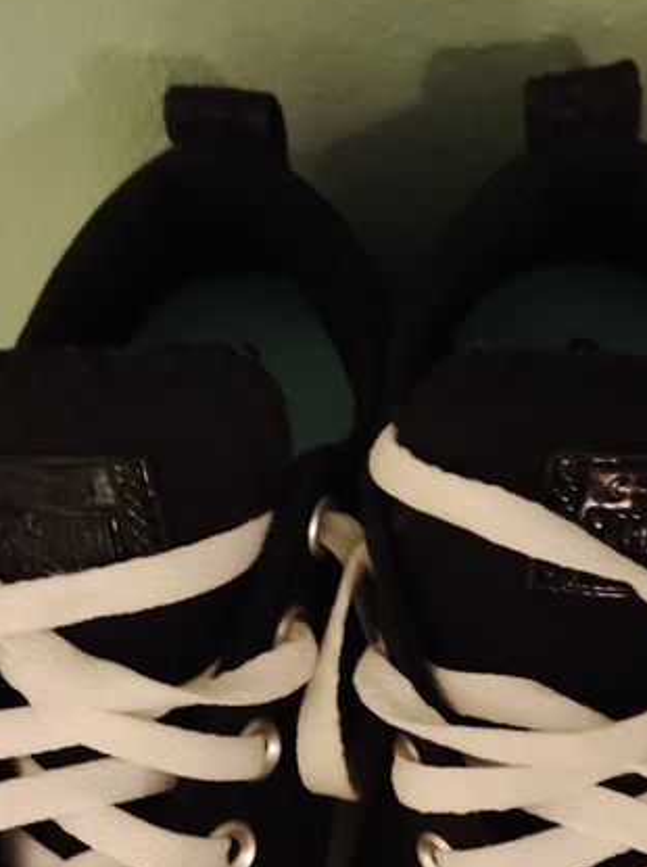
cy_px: 681
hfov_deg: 35.0
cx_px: 378
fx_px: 1024
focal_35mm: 41
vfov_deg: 43.9
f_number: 1.79
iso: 5150
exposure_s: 1/25
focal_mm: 4.74
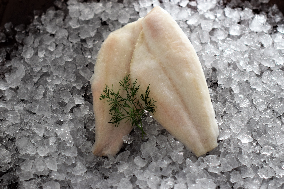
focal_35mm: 75
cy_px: 94
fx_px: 592
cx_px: 142
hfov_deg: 27.0
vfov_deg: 18.2
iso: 800
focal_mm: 50
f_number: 3.2
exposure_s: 1/60
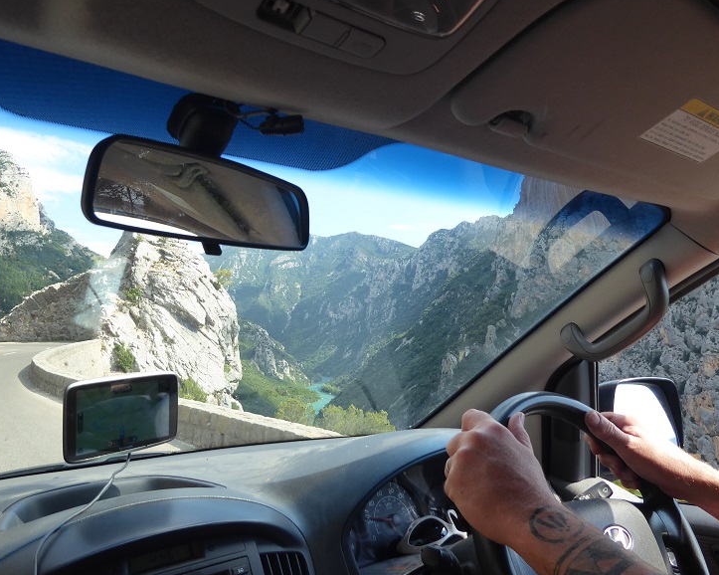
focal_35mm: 27
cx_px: 339
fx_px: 574
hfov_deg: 64.0
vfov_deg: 53.2
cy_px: 292
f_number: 3.3
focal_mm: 4.3
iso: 125
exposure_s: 1/320
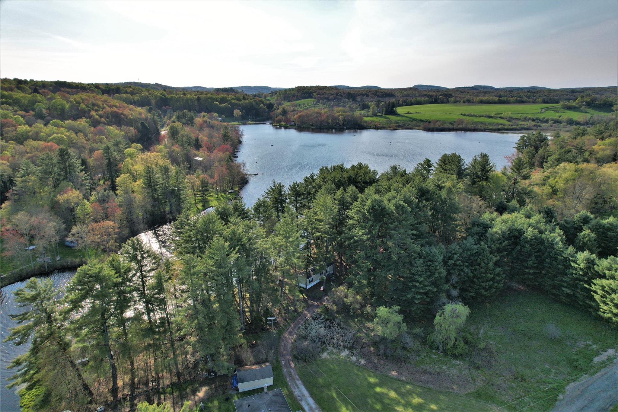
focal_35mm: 22
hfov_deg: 78.6
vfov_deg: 57.2
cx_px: 309
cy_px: 206
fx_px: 378
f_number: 2.8
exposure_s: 1/2000
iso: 100
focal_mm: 8.38
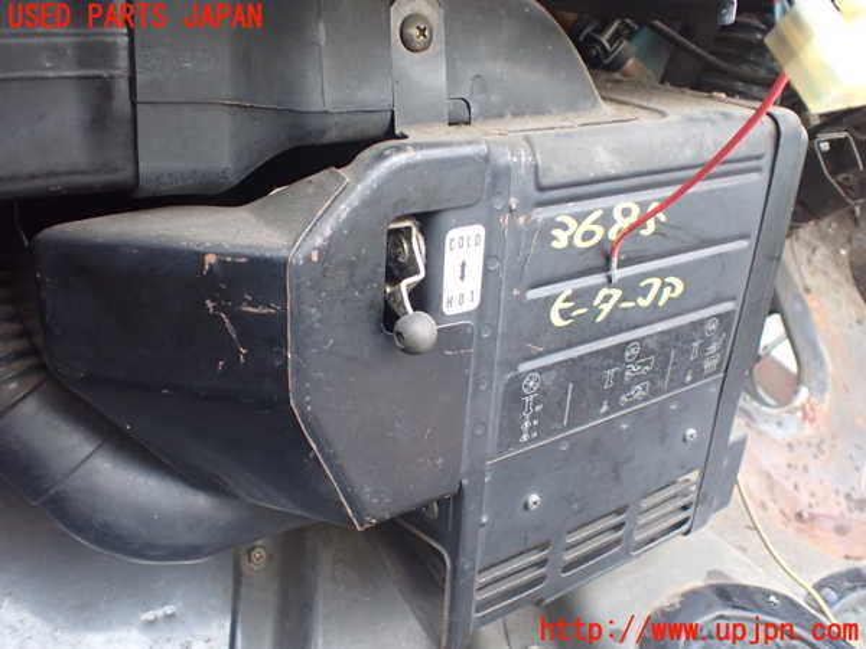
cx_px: 433
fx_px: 751
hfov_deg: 60.0
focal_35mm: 30
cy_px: 324
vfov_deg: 46.8
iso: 800
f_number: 2.3
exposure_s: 1/100
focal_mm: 5.4
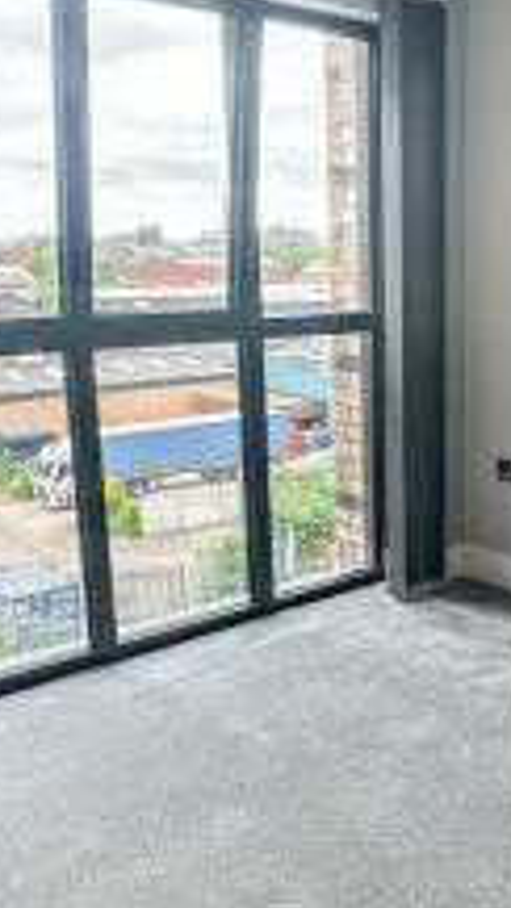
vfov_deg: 49.3
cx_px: 450
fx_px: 988
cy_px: 492
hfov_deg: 28.0
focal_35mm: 41
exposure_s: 1/115
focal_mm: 2.22
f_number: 2.2
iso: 40
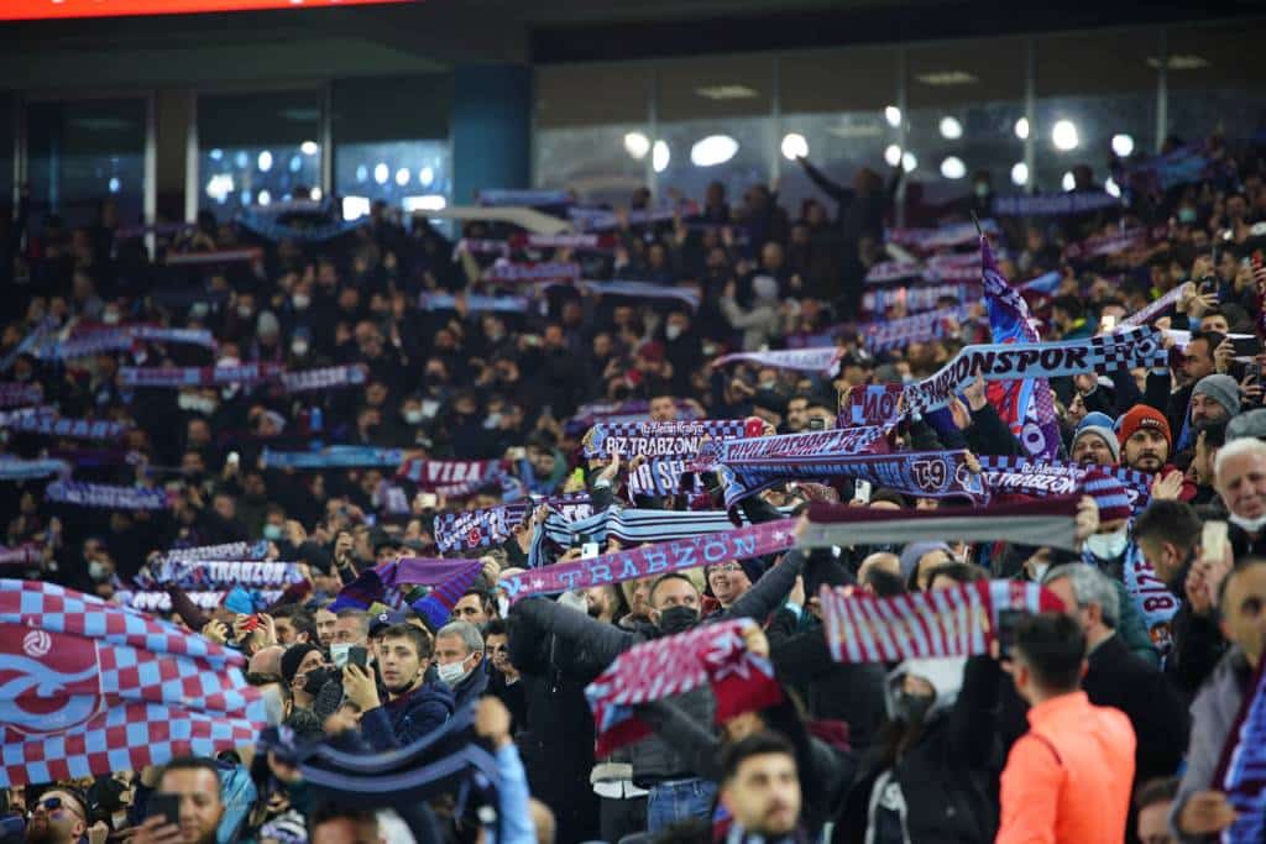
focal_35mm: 200
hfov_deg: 10.3
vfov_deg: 6.9
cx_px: 633
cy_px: 422
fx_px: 7034
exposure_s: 1/640
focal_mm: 200
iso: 1250
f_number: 3.2
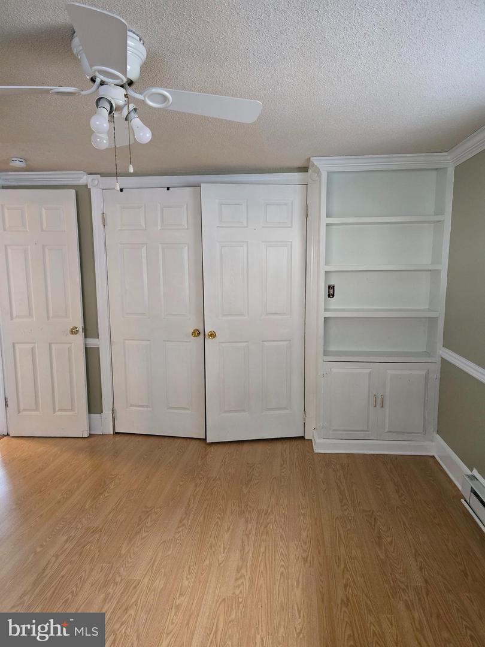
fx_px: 430
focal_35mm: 23
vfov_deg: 73.9
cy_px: 324
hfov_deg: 58.9
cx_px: 242
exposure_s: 1/120
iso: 1000
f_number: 1.7
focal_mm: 6.3
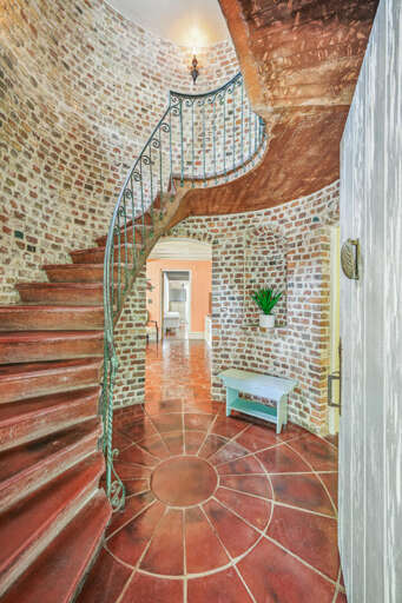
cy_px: 302
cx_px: 201
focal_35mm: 14
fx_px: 235
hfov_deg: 81.2
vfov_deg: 104.3
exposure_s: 1/2.5
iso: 100
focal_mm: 14
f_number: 8
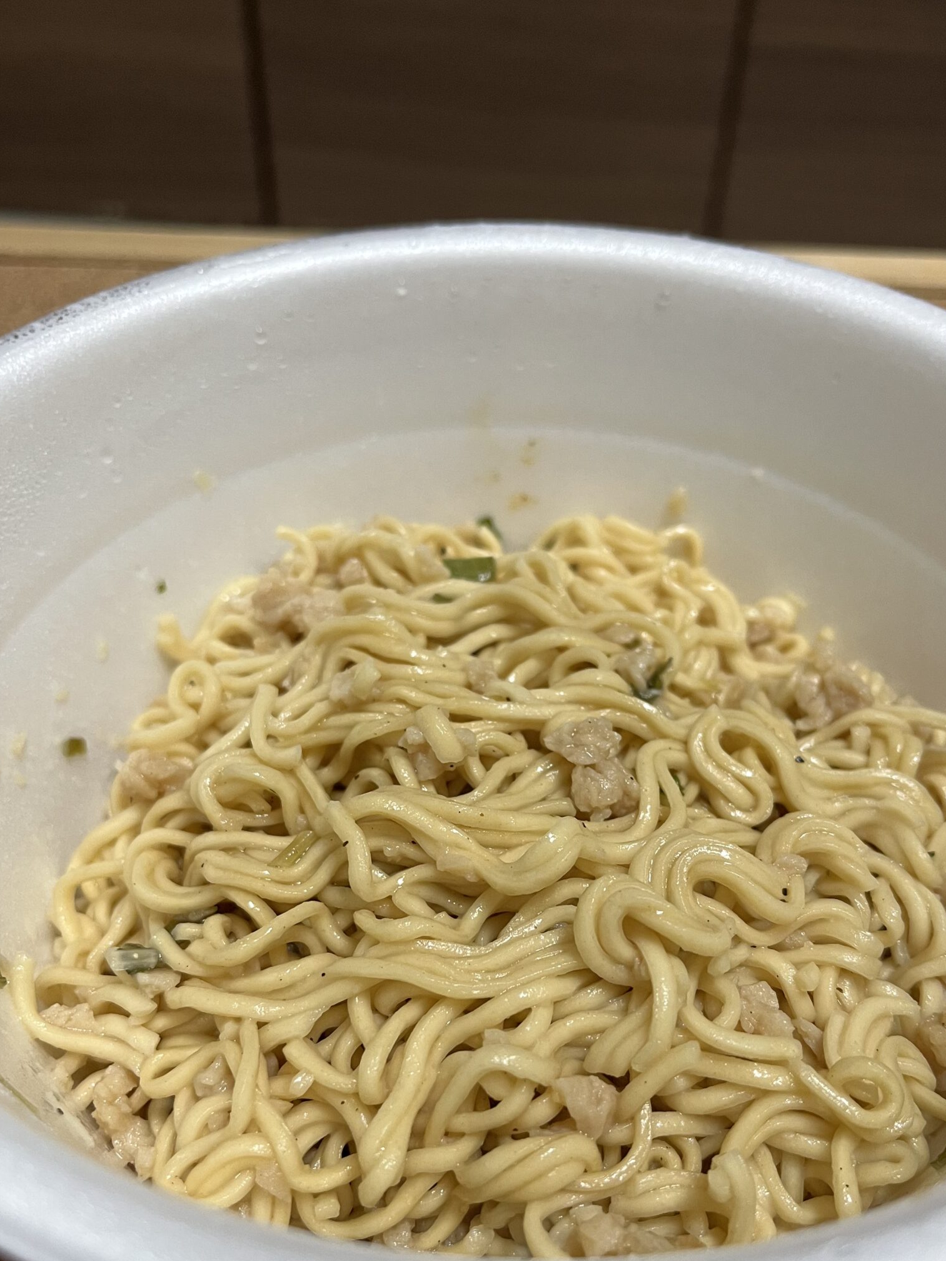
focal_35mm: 33
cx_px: 524
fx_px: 1202
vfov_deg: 55.0
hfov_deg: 42.9
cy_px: 750
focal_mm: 5.1
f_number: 1.6
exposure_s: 1/60
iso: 160
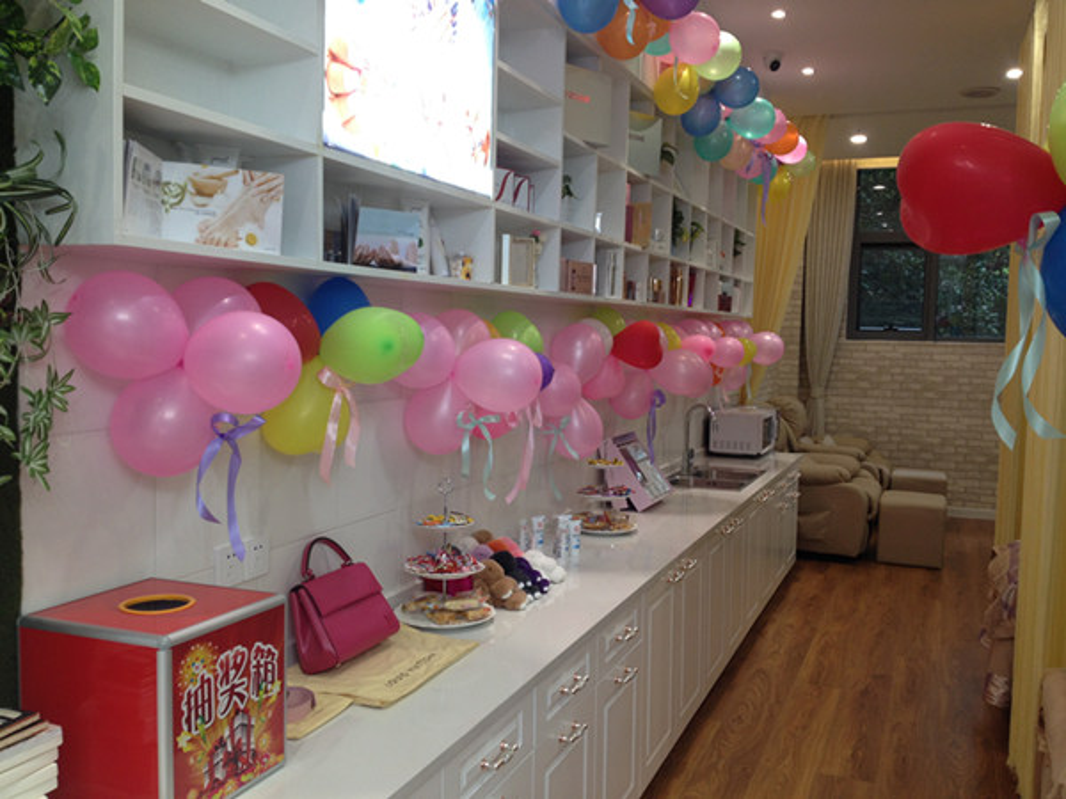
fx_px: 1078
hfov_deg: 52.6
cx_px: 533
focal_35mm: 35
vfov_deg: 40.7
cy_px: 400
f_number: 2.4
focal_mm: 4.28
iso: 50
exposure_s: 1/20
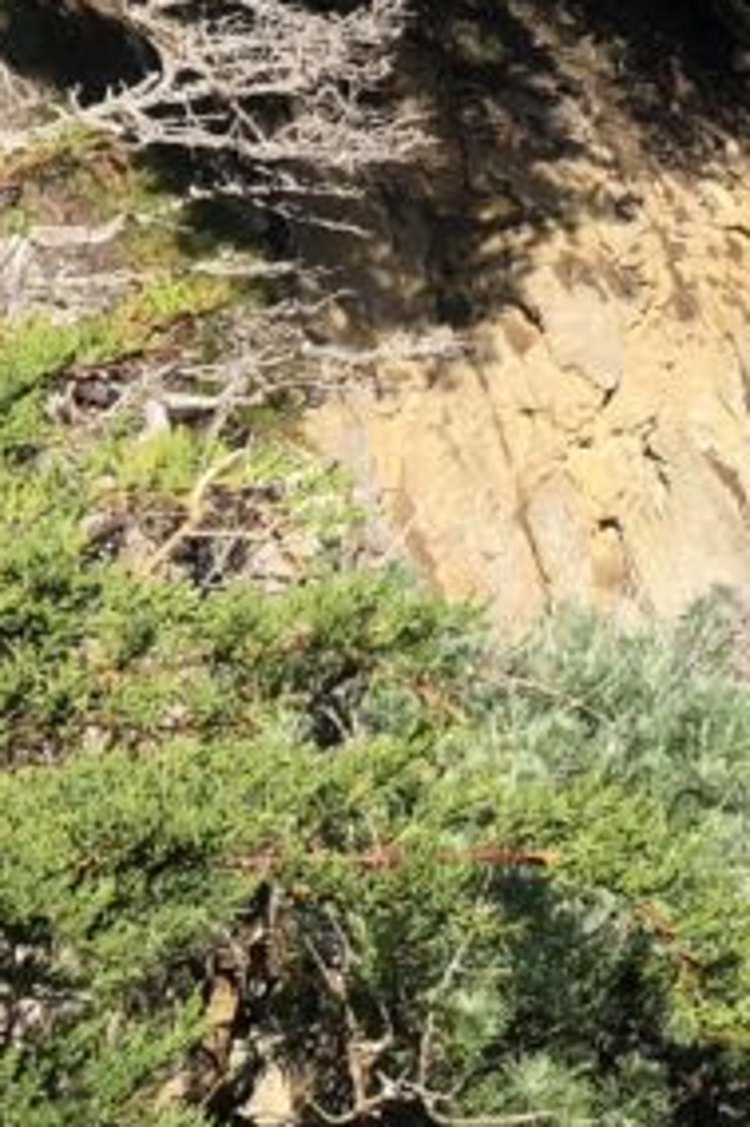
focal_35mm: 105
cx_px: 1194
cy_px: -369
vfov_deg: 18.1
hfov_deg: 12.3
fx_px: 3285
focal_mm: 4
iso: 20
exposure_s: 1/1845
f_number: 1.8
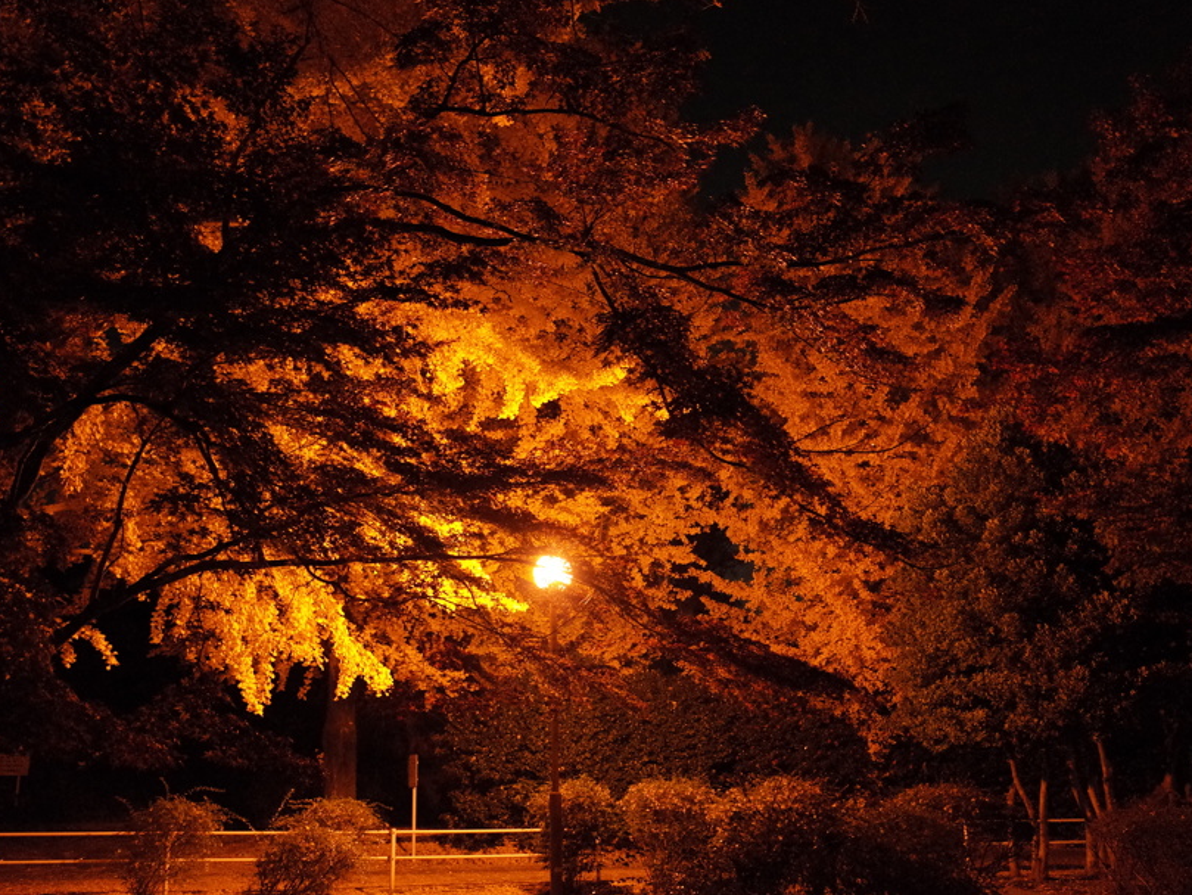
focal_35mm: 34
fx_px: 1171
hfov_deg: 53.9
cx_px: 572
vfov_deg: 41.8
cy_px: 442
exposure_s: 1/30
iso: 3200
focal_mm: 18.3
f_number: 2.8
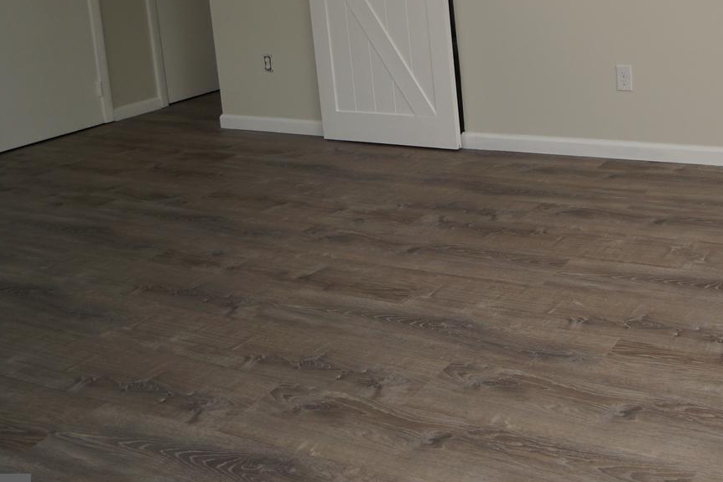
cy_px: -37
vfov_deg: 30.7
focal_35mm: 39
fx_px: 787
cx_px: 704
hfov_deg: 43.2
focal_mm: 11
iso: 200
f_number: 4
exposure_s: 1/160
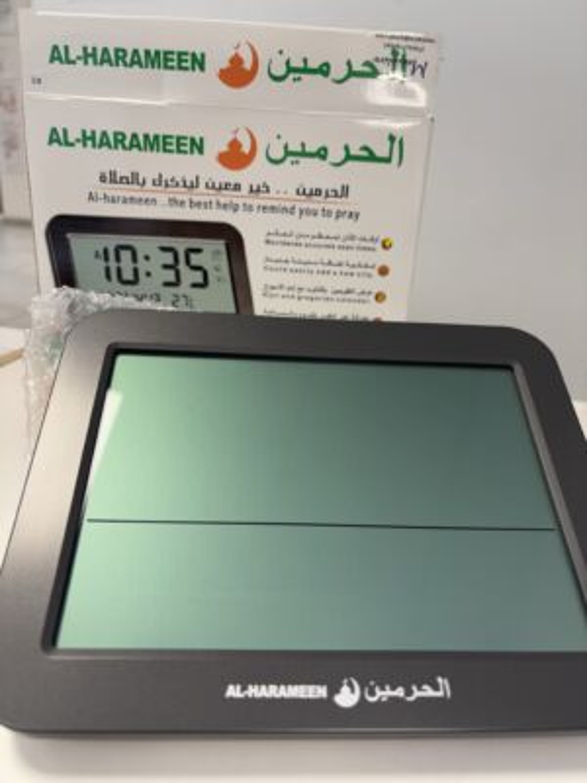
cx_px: 294
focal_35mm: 26
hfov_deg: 53.1
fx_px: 588
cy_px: 392
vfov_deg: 67.3
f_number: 1.6
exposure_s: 1/100
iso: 100
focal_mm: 5.96
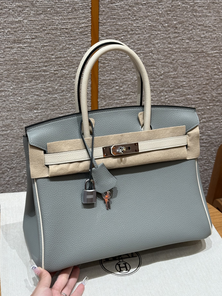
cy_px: 148
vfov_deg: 39.7
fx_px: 410
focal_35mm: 48
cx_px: 111
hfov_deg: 30.3
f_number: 1.78
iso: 80
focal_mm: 6.76
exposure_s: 1/100
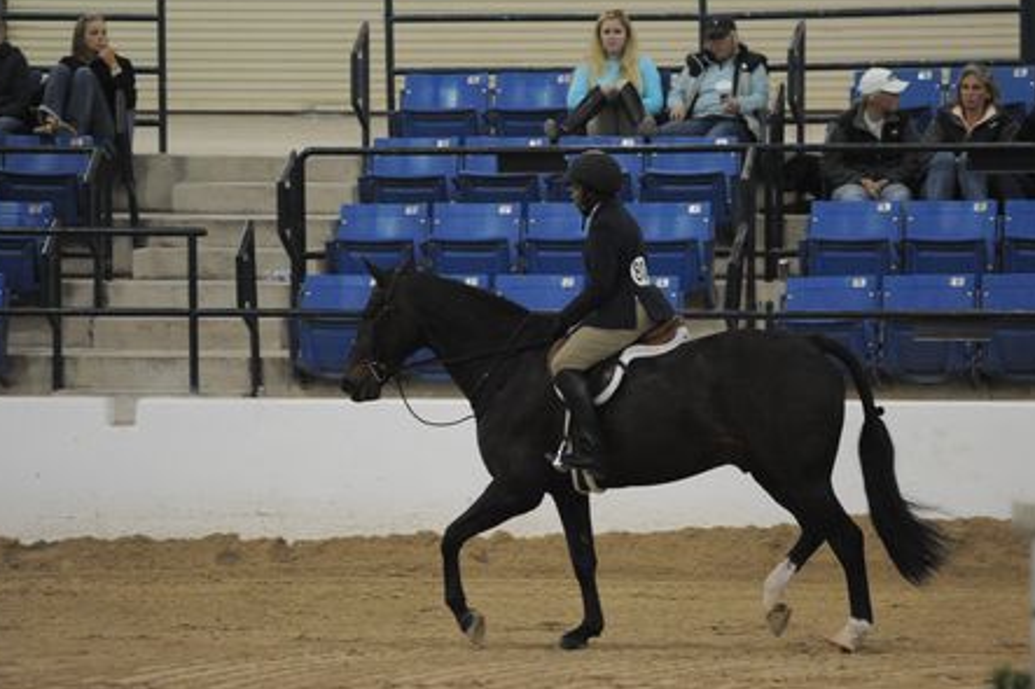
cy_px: 425
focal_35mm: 289
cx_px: 563
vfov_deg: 4.8
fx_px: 8305
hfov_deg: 7.1
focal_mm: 200
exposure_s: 1/400
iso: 6400
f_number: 2.8
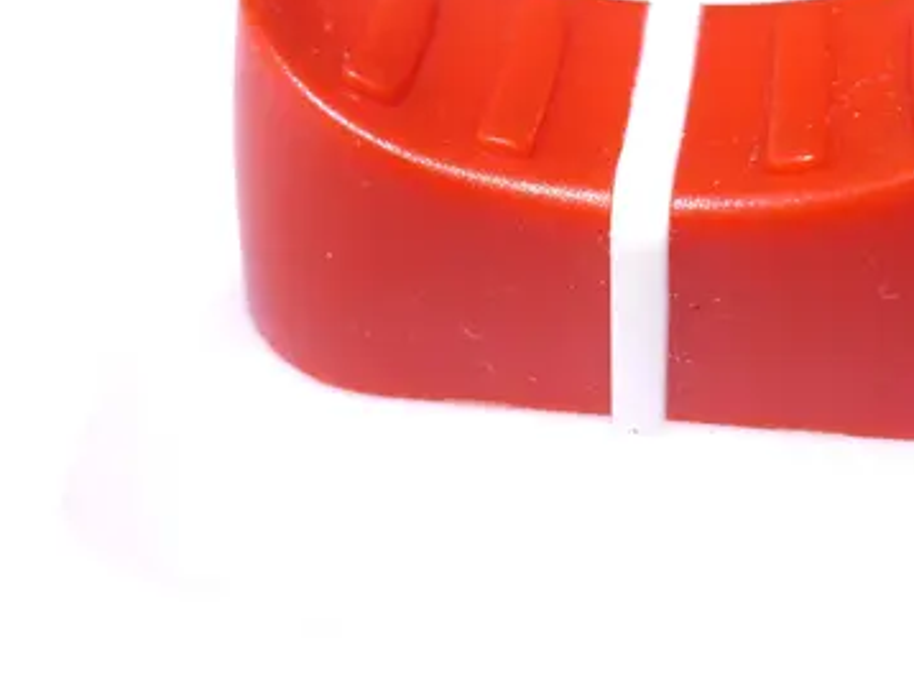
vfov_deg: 24.4
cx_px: 546
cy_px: 148
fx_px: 1557
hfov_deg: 32.6
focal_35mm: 59
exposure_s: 1/60
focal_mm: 5.5
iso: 80
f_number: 2.8
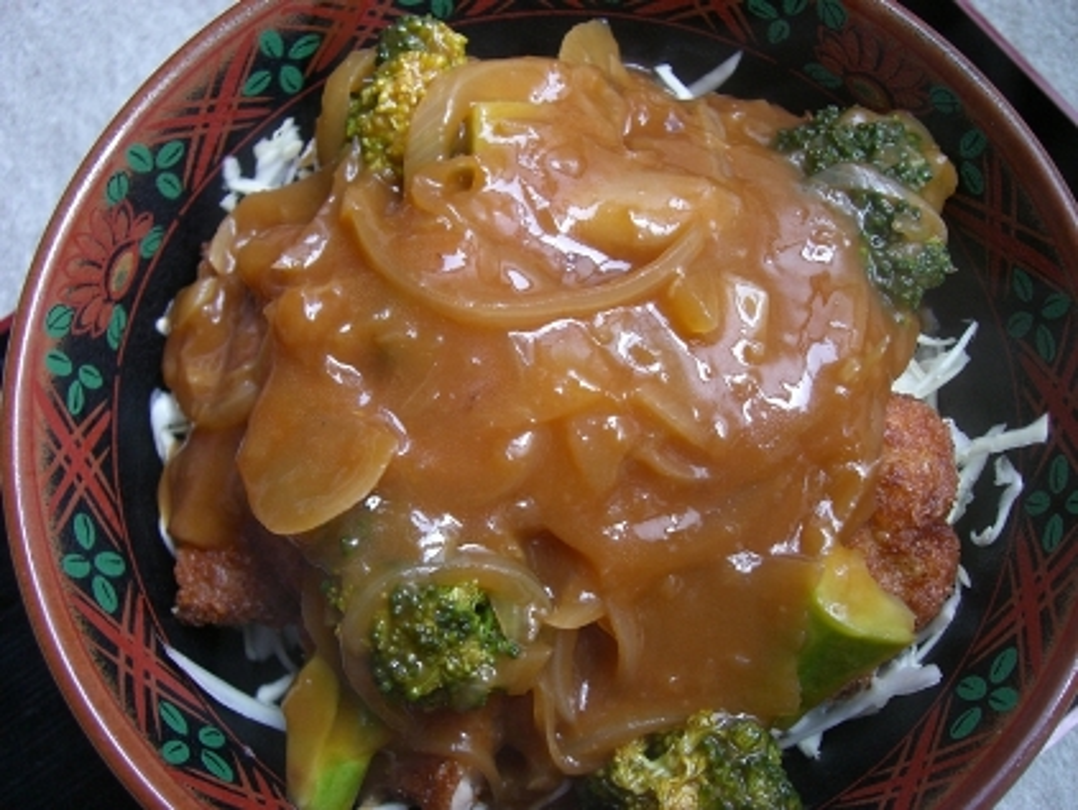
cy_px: 405
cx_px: 539
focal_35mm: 38
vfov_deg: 37.8
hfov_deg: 49.0
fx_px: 1184
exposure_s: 1/80
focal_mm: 6.2
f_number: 2.7
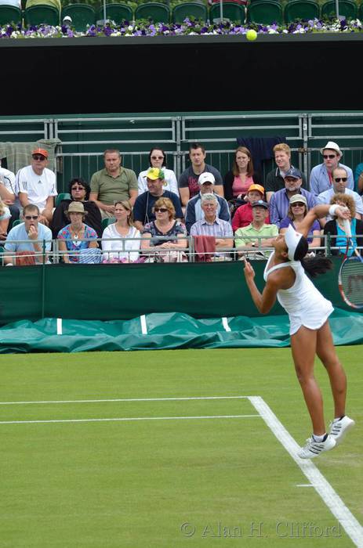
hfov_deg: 7.6
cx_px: 182
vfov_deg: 11.4
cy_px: 274
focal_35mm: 180
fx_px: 2737
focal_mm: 120
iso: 250
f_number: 4.8
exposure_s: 1/1000
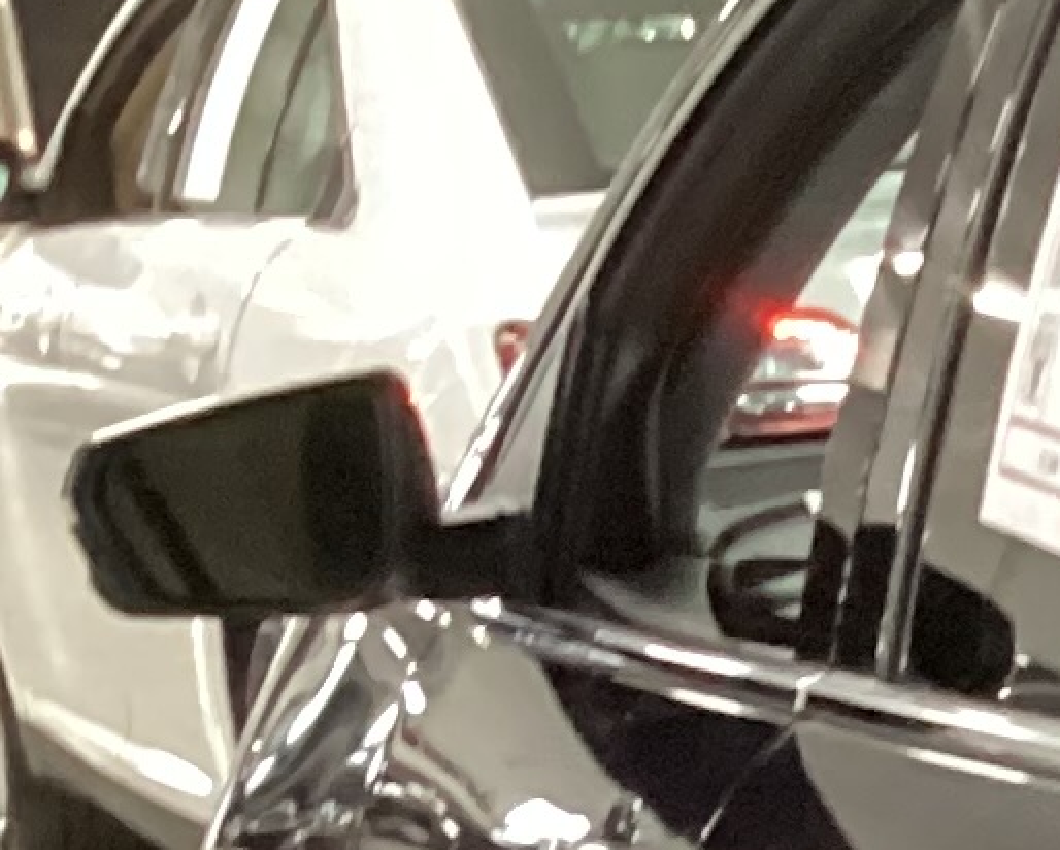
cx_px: 3069
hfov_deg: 8.6
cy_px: 1710
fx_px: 6028
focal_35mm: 192
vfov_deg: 7.7
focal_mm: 3.3
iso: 400
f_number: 2.4
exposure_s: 1/33
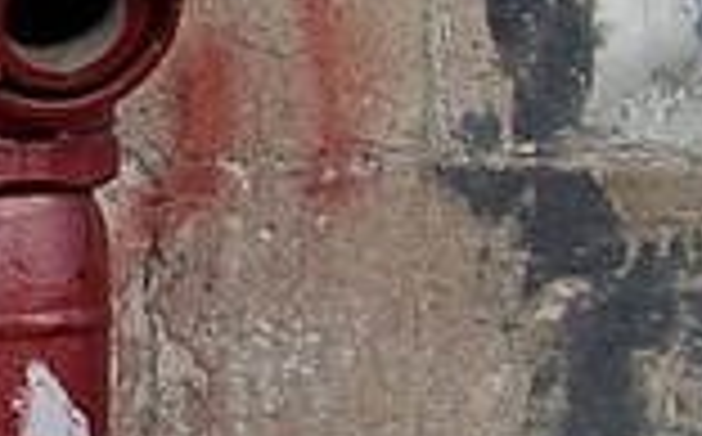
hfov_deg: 8.9
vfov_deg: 5.9
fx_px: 4203
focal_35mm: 220
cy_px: 470
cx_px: -760
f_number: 7.1
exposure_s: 1/200
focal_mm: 28
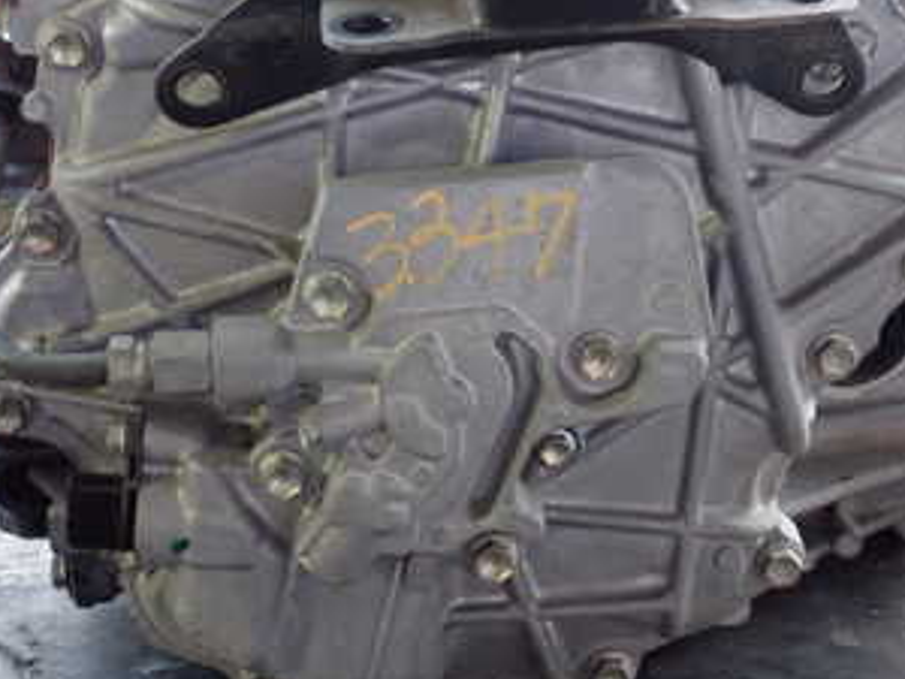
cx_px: 431
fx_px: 1987
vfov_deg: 19.2
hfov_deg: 25.7
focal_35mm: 76
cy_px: 166
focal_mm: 6.83
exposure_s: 1/30
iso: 800
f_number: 2.7
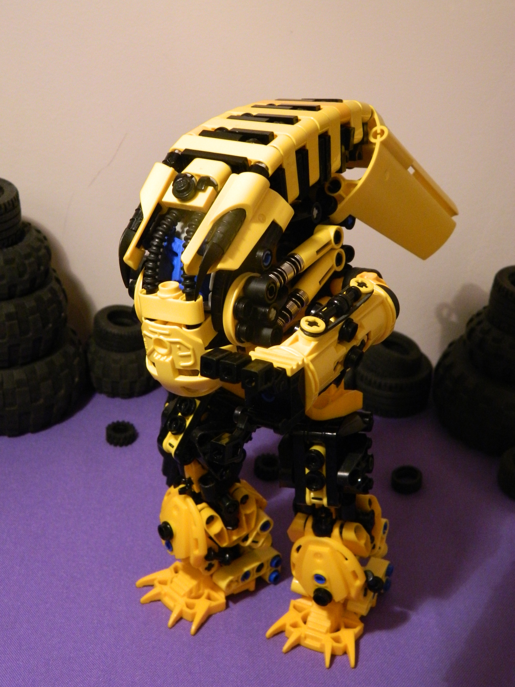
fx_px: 1131
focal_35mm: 57
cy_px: 344
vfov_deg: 33.8
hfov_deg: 25.7
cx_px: 258
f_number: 3.8
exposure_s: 1/25
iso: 400
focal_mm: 10.2
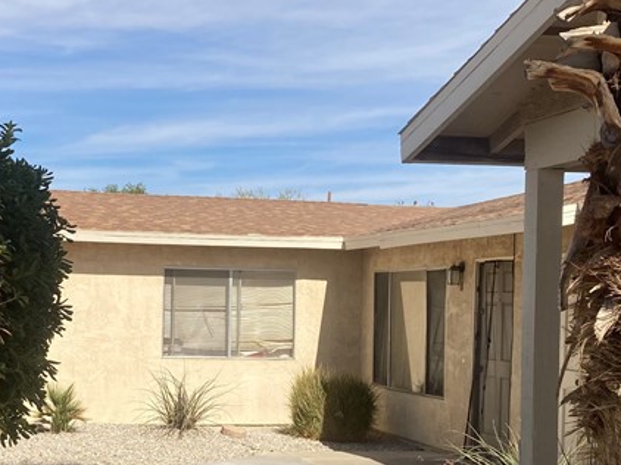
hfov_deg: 28.5
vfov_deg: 21.5
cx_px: 227
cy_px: 325
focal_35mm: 68
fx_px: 1219
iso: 20
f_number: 1.8
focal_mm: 3.99
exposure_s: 1/2433
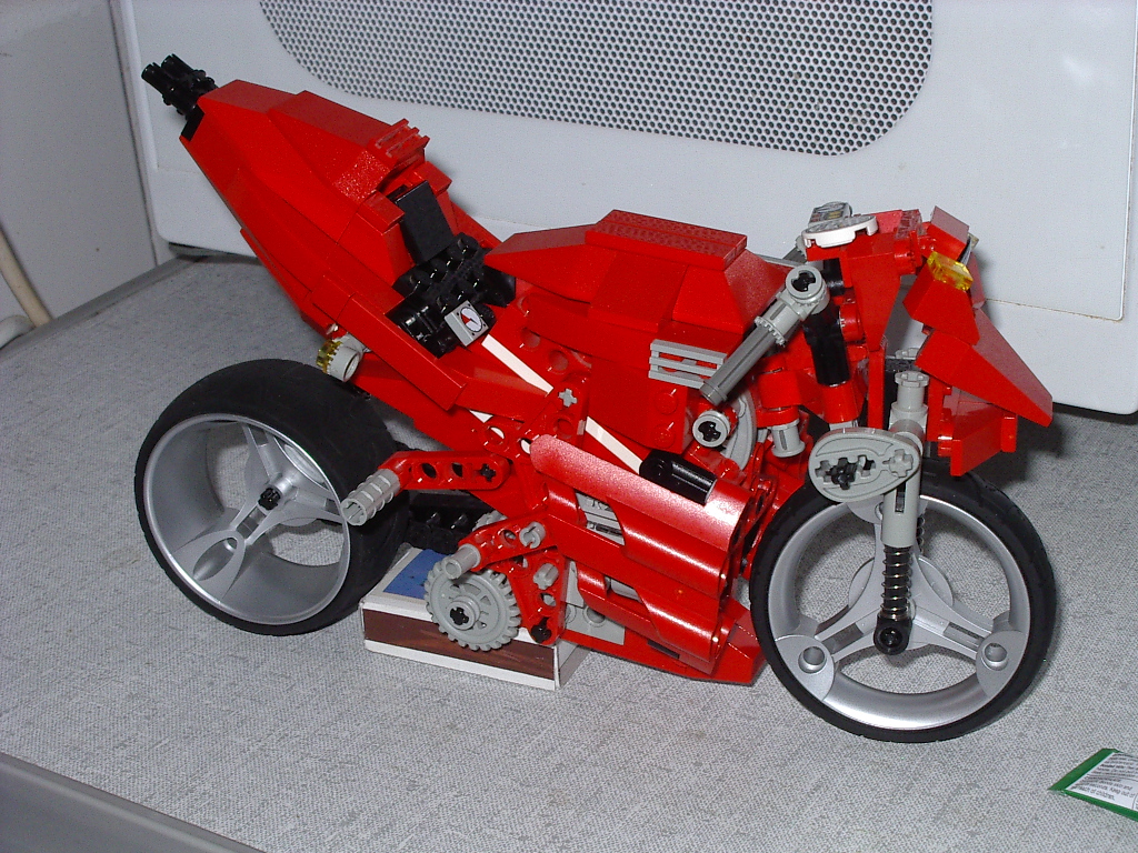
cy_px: 426
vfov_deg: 23.3
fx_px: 2071
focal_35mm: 63
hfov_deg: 30.7
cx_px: 569
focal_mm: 9.6
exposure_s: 1/60
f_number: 6.2
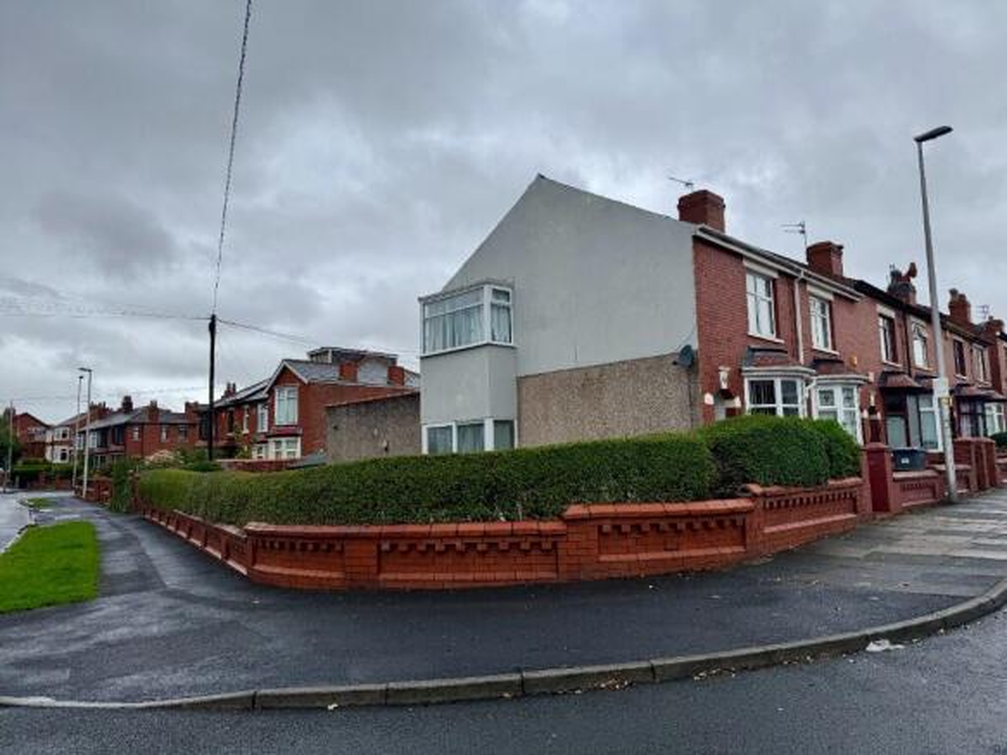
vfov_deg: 56.8
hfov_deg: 71.6
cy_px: 378
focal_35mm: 24
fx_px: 698
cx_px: 504
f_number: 1.78
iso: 80
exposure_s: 1/2604
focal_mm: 6.76
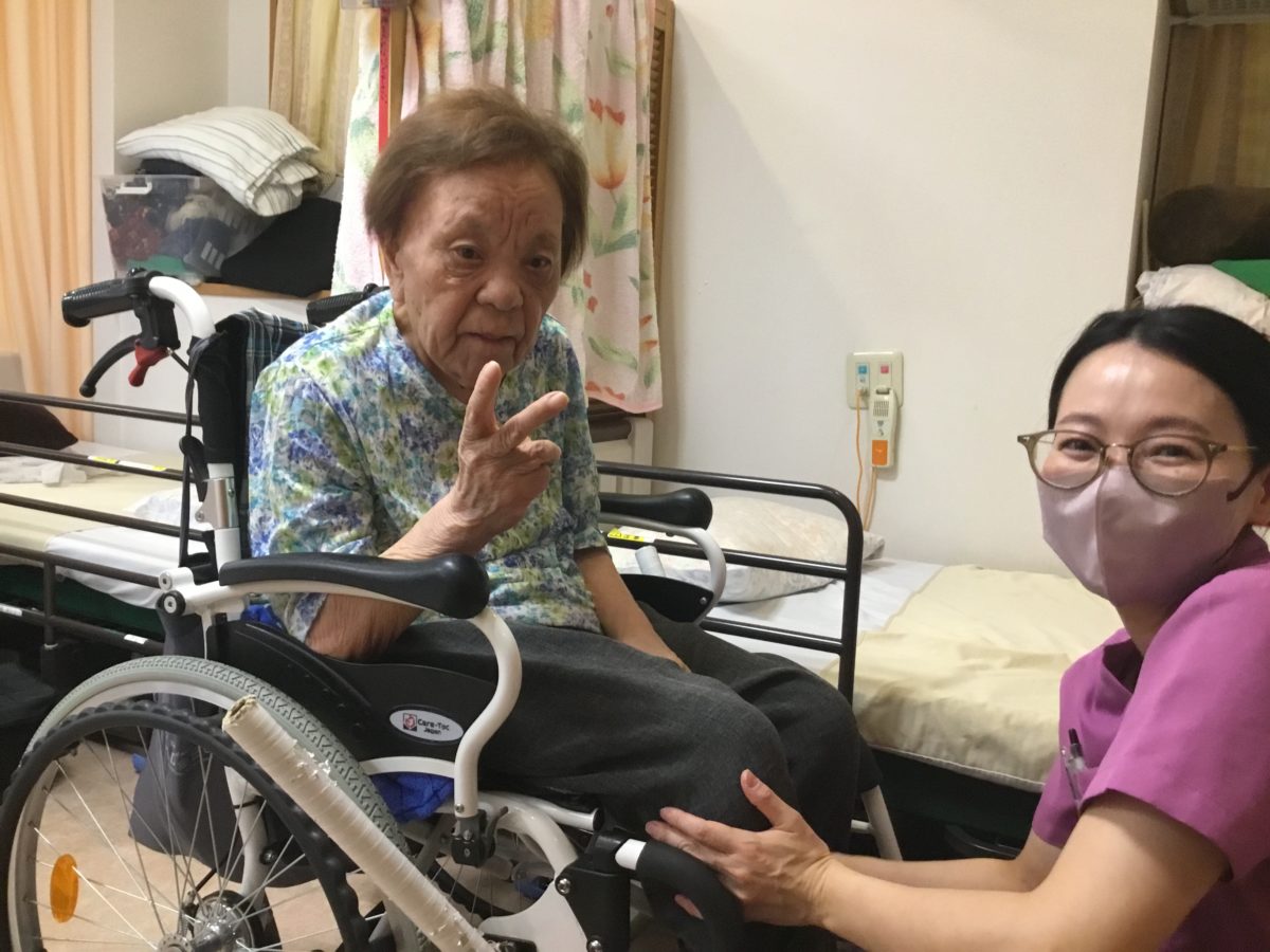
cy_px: 476
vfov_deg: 45.4
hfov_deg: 58.4
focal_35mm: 31
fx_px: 1137
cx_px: 635
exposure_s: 1/30
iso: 160
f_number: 2.4
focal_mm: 3.3
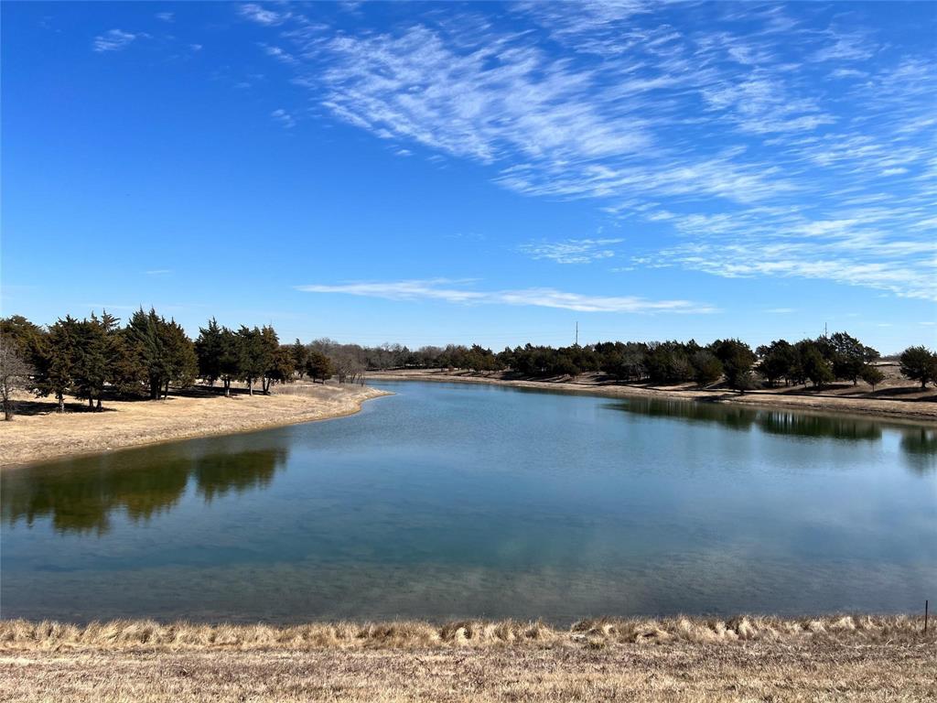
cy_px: 352
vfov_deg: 53.1
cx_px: 468
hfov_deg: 67.3
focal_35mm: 26
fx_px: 704
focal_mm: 5.7
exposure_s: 1/5319
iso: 50
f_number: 1.5
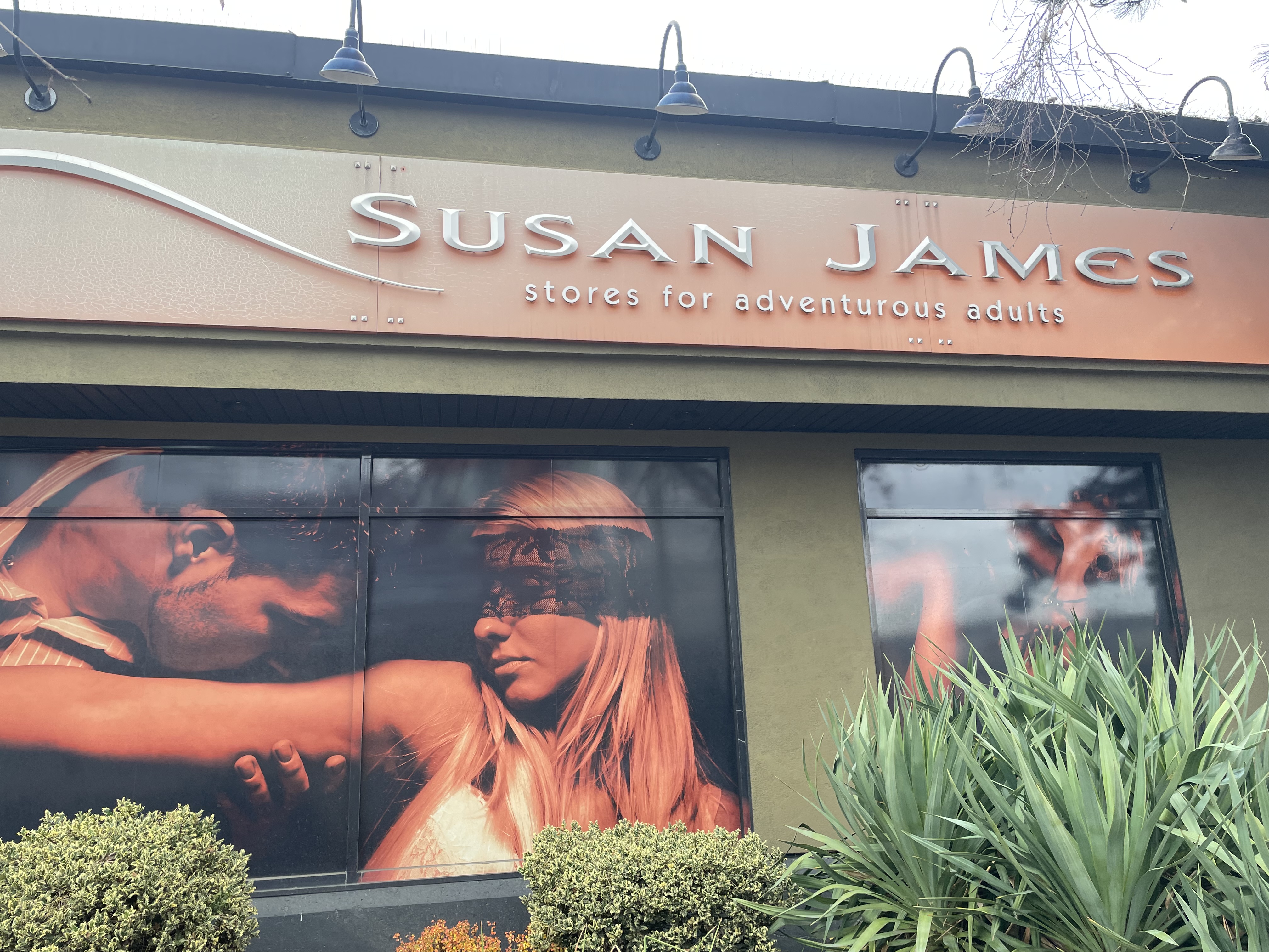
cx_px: 634
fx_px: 953
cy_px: 476
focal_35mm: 26
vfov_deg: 53.1
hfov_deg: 67.3
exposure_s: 1/121
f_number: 1.6
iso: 50
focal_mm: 4.2
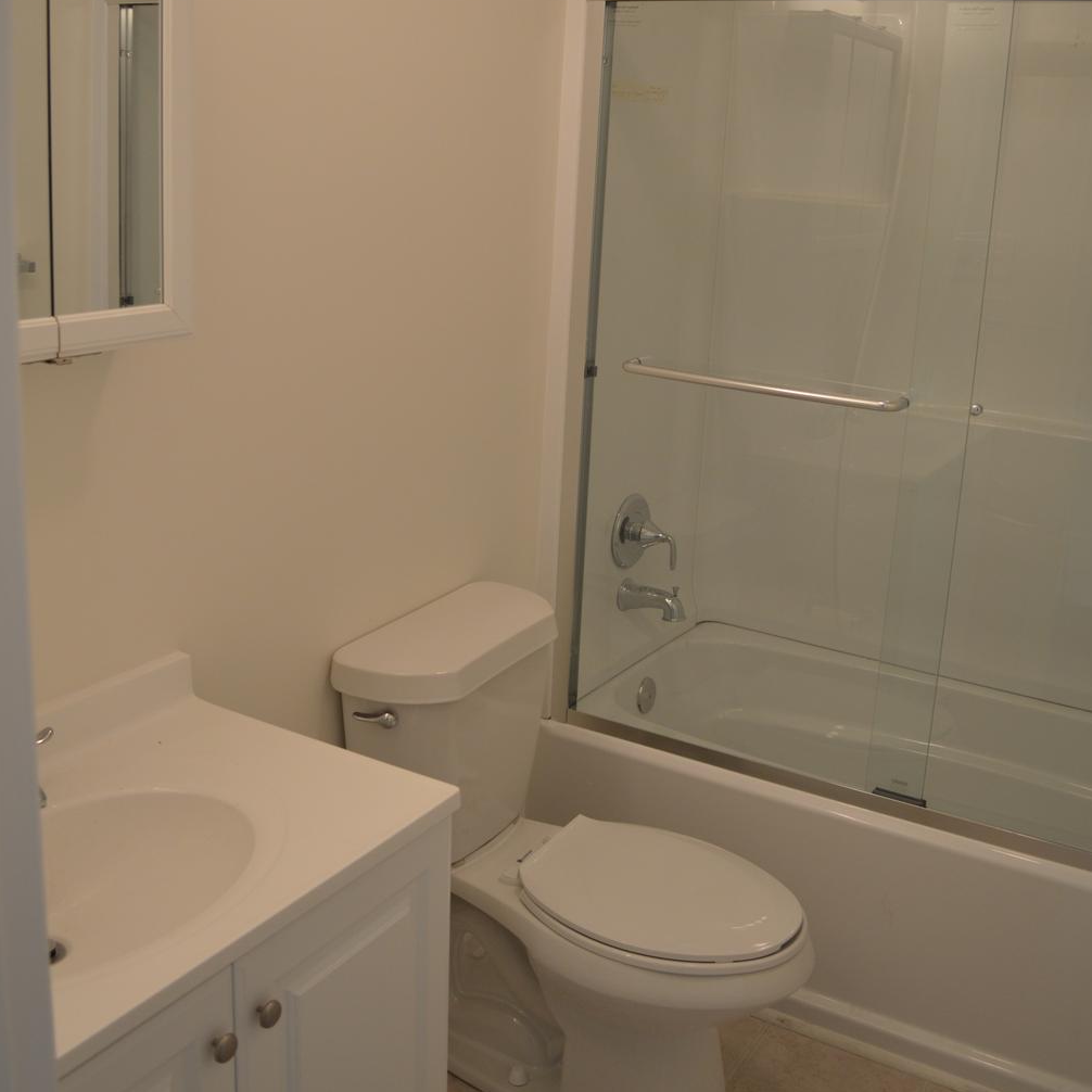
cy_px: 435
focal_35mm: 35
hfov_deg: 47.2
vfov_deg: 46.9
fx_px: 1249
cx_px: 550
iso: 400
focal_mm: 18
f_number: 3.5
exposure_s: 1/50
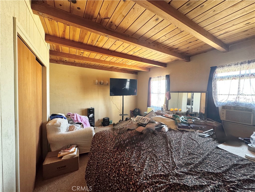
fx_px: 103
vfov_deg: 85.7
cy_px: 96
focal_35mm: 14
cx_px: 128
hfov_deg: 102.1
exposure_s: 1/60
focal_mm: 2.22
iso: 400
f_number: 2.2
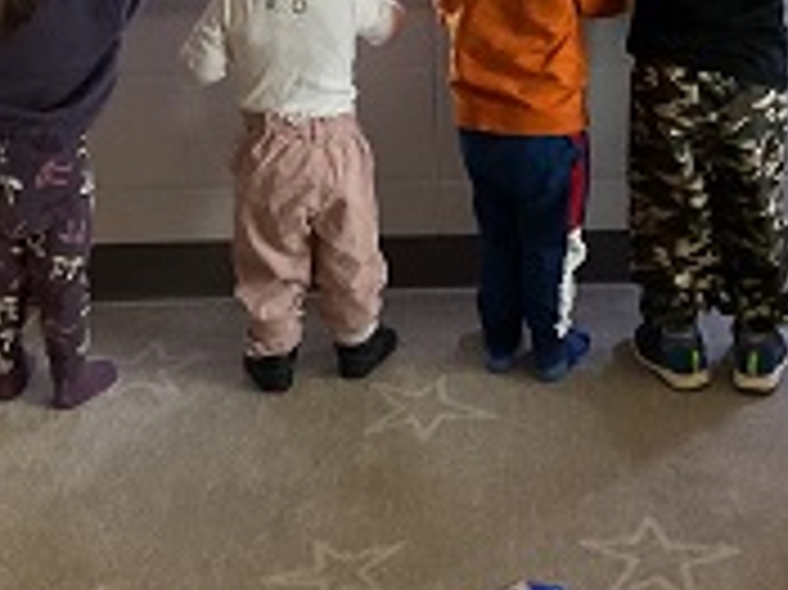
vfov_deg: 16.9
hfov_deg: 23.4
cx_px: 572
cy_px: -128
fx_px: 1888
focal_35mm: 83
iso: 320
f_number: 1.8
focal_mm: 3
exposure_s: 1/33
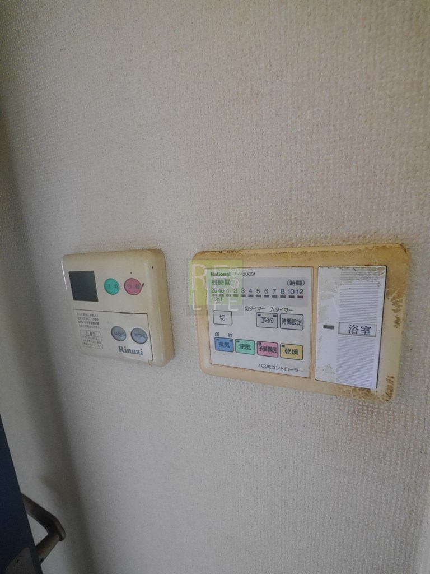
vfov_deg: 102.1
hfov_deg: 85.7
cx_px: 215
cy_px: 287
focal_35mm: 14
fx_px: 232
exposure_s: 1/60
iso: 2500
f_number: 4
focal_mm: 7
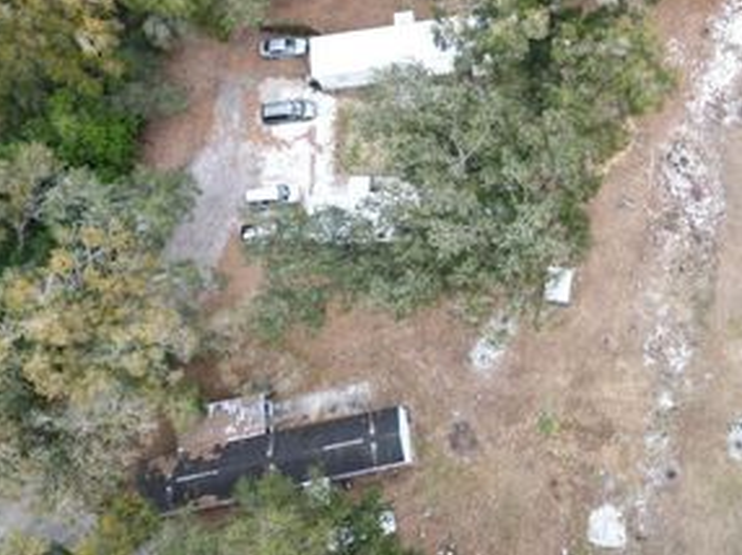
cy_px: 172
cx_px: 586
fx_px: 900
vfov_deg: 33.9
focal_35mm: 42
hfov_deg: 42.9
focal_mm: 6.72
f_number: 1.7
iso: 110
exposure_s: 1/500
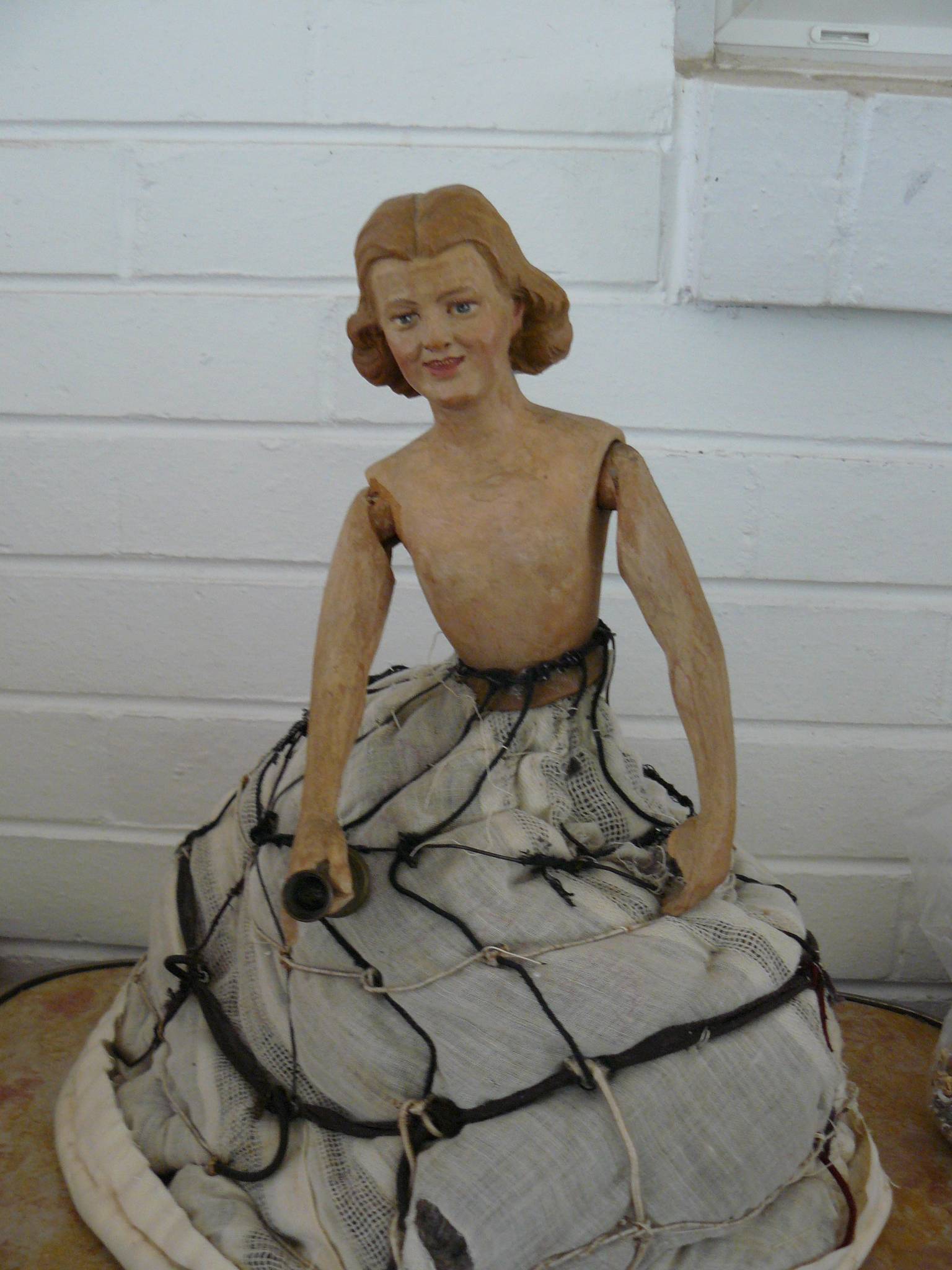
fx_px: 1320
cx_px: 476
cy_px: 635
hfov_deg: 39.7
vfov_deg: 51.4
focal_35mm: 36
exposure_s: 1/30
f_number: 2.8
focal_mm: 6
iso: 200
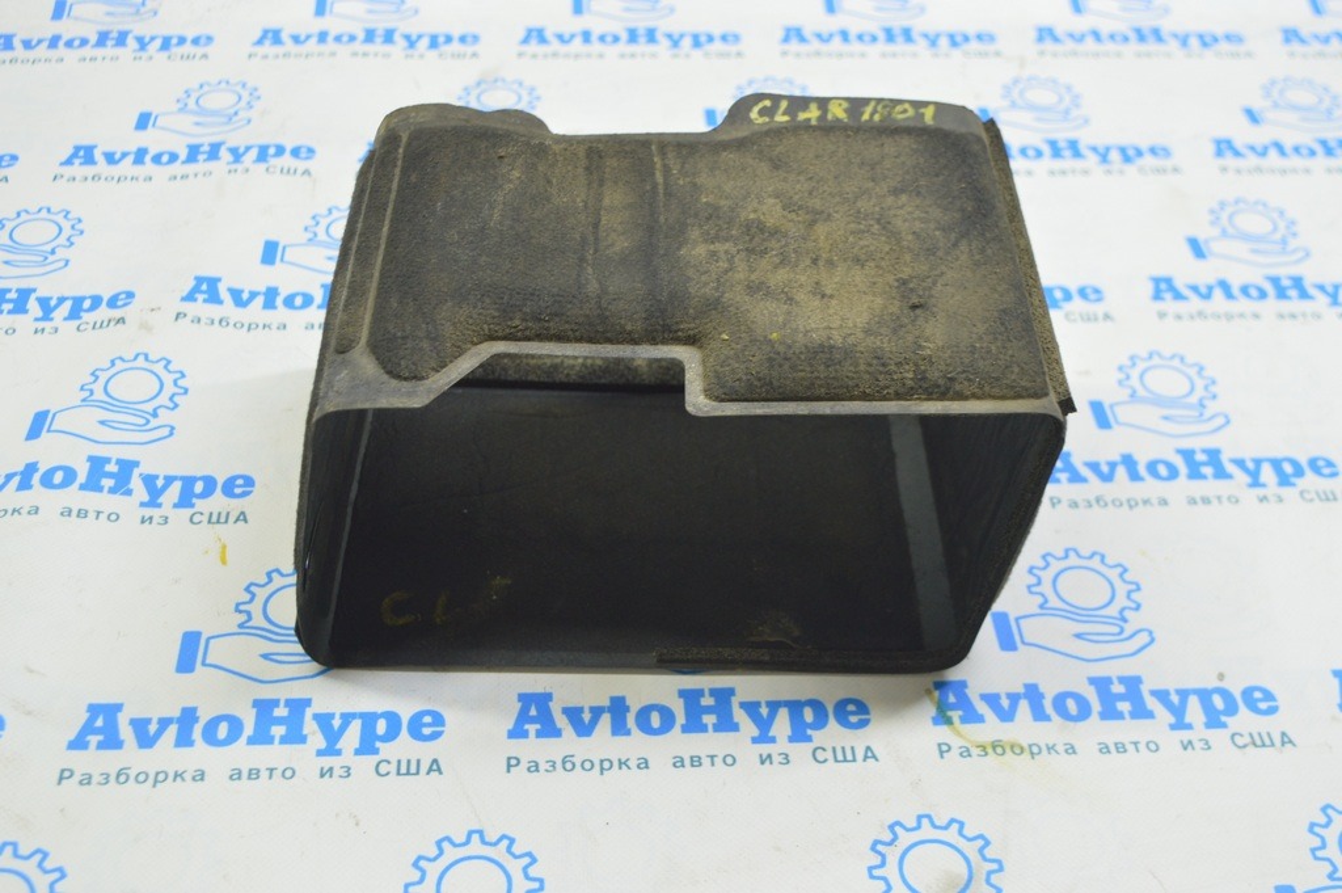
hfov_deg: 43.6
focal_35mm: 45
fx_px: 1676
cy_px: 446
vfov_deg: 29.8
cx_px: 671
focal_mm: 30
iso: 400
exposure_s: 1/15
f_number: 5.6
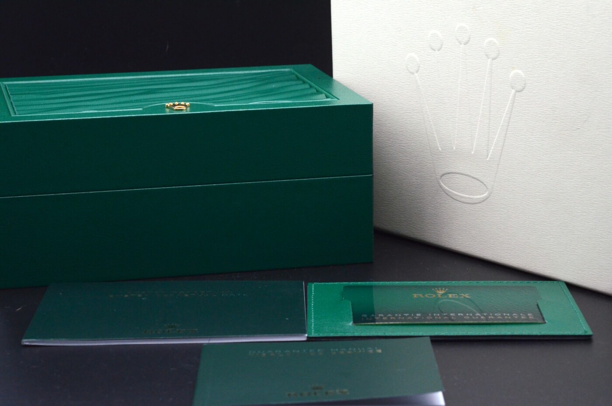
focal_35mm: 90
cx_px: 306
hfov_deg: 22.7
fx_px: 1527
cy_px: 203
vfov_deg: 15.1
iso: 1600
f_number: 13
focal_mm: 60
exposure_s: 1/160
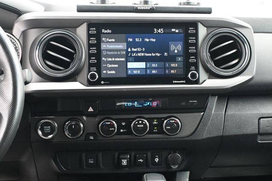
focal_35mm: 56
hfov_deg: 36.0
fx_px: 419
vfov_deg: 24.4
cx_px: 136
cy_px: 90
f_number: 5.3
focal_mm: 37
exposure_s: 1/125
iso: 3200
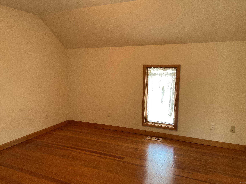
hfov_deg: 61.7
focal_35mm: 29
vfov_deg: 48.2
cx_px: 123
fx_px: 206
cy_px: 92
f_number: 1.8
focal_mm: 3
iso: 160
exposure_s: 1/60
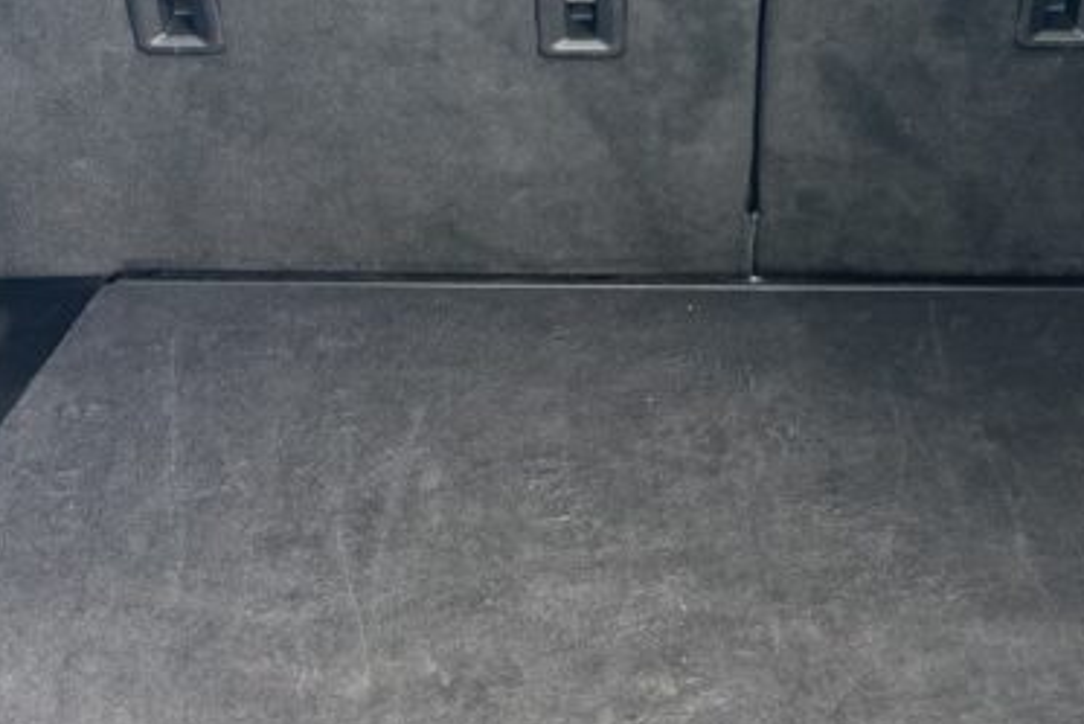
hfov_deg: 34.4
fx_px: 1747
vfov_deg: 23.2
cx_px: 628
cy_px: 183
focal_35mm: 58
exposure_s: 1/121
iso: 80
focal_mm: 5.7
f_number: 1.5
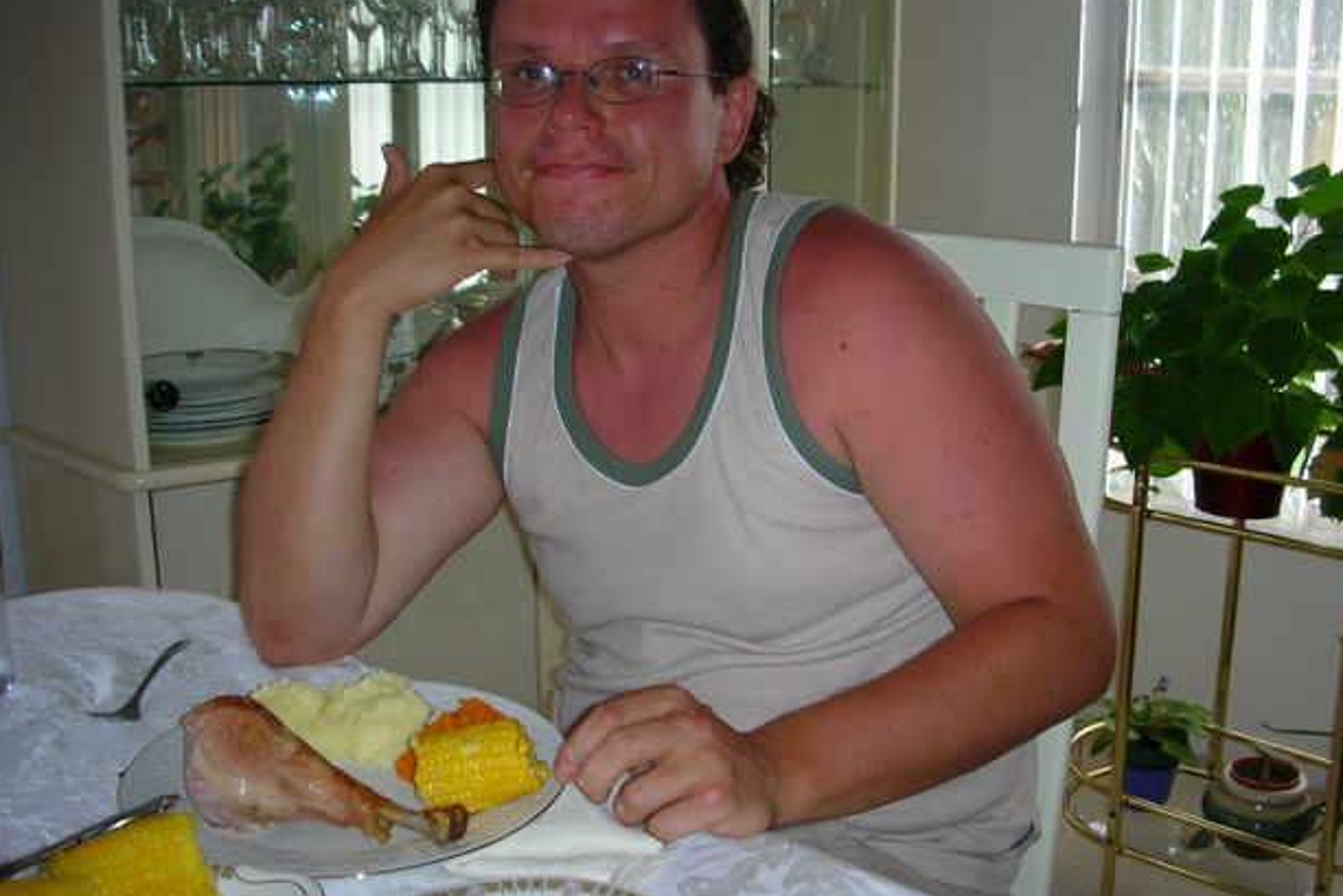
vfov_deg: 35.1
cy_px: 445
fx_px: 1418
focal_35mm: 38
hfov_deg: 50.7
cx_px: 695
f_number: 3
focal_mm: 5.8
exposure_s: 1/60.1
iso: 50
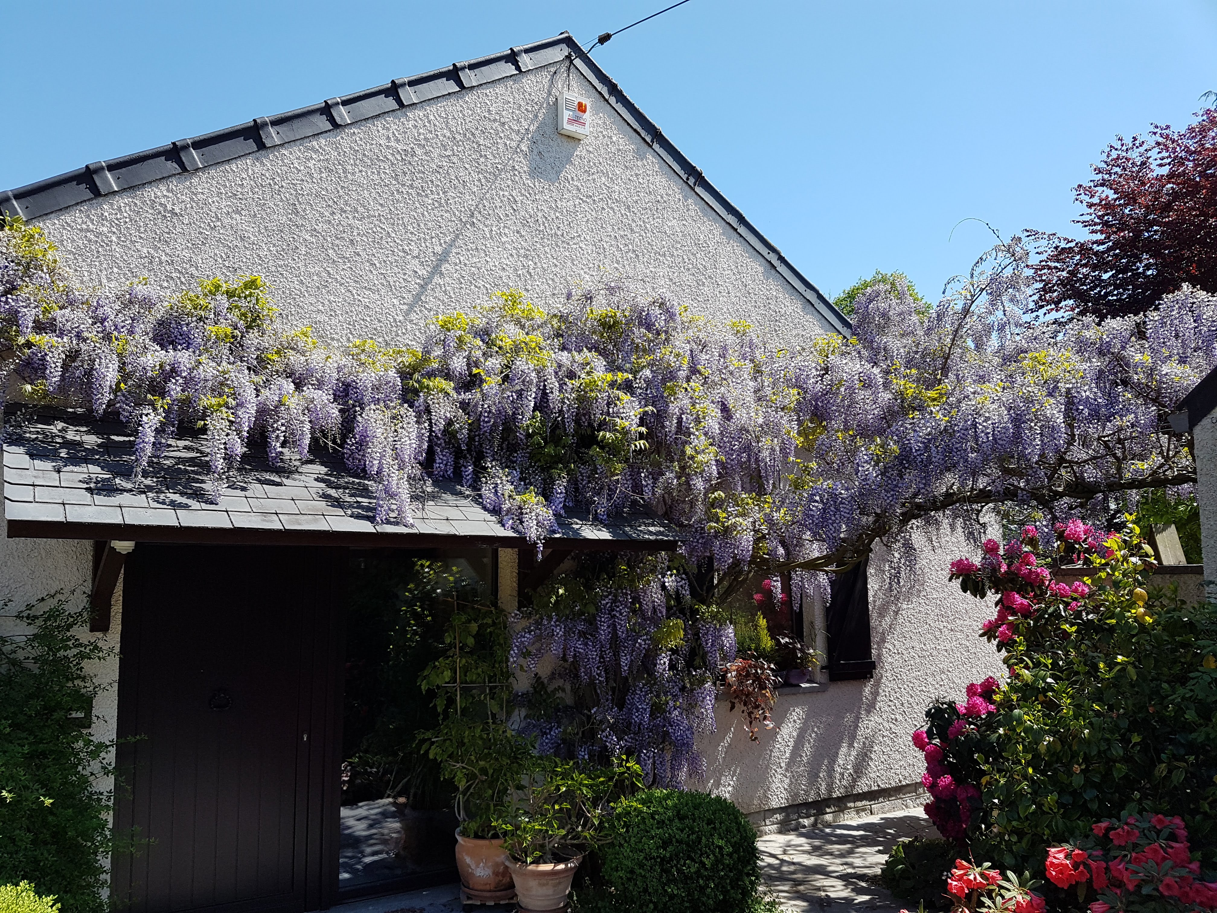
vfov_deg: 53.1
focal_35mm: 26
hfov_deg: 67.3
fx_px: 914
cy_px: 456
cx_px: 608
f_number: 1.7
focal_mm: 4.2
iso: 40
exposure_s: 1/1204
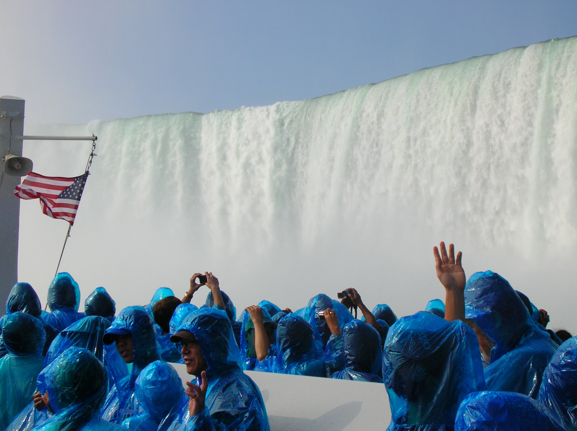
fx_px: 1083
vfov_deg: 22.6
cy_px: 216
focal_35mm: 65
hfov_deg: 29.8
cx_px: 288
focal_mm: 10.9
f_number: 3.7
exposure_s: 1/1344
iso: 50
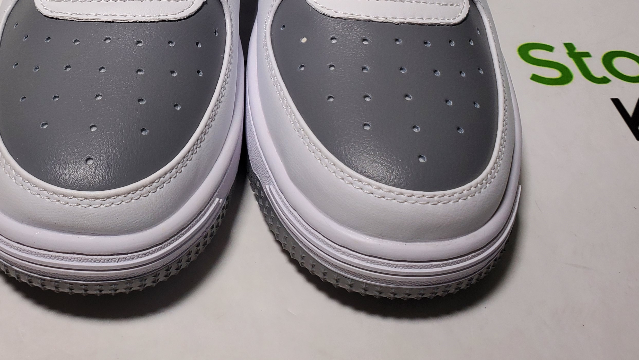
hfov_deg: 44.2
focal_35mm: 46
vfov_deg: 24.8
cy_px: 1
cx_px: 239
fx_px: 779
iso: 50
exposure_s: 1/311
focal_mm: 4.3
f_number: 2.4
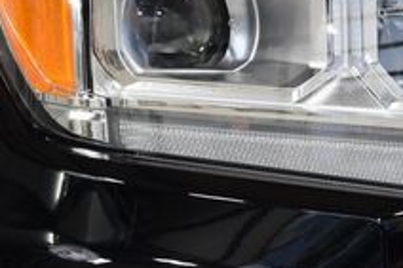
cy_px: 182
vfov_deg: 4.3
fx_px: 3546
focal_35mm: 317
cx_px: 365
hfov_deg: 6.5
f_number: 7.1
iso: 1100
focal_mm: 70
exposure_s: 1/30
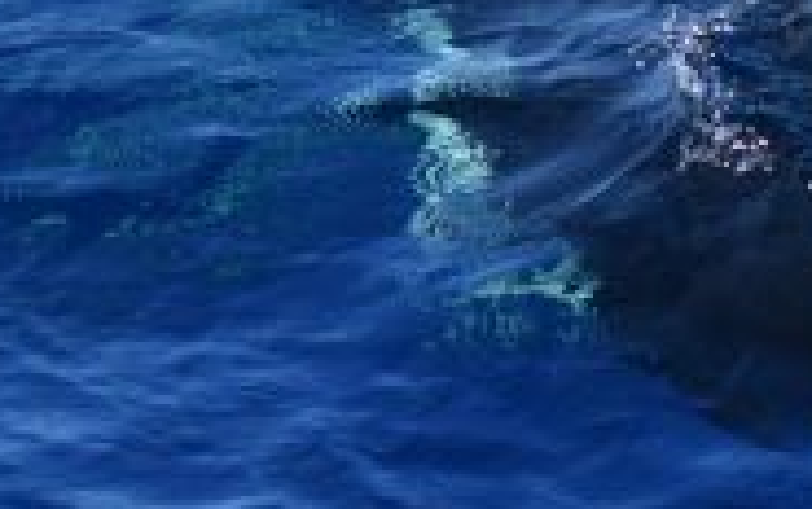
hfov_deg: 2.4
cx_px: 1716
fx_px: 19514
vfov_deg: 1.5
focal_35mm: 881
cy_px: -208
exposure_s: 1/8000
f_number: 5.3
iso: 1400
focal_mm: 200
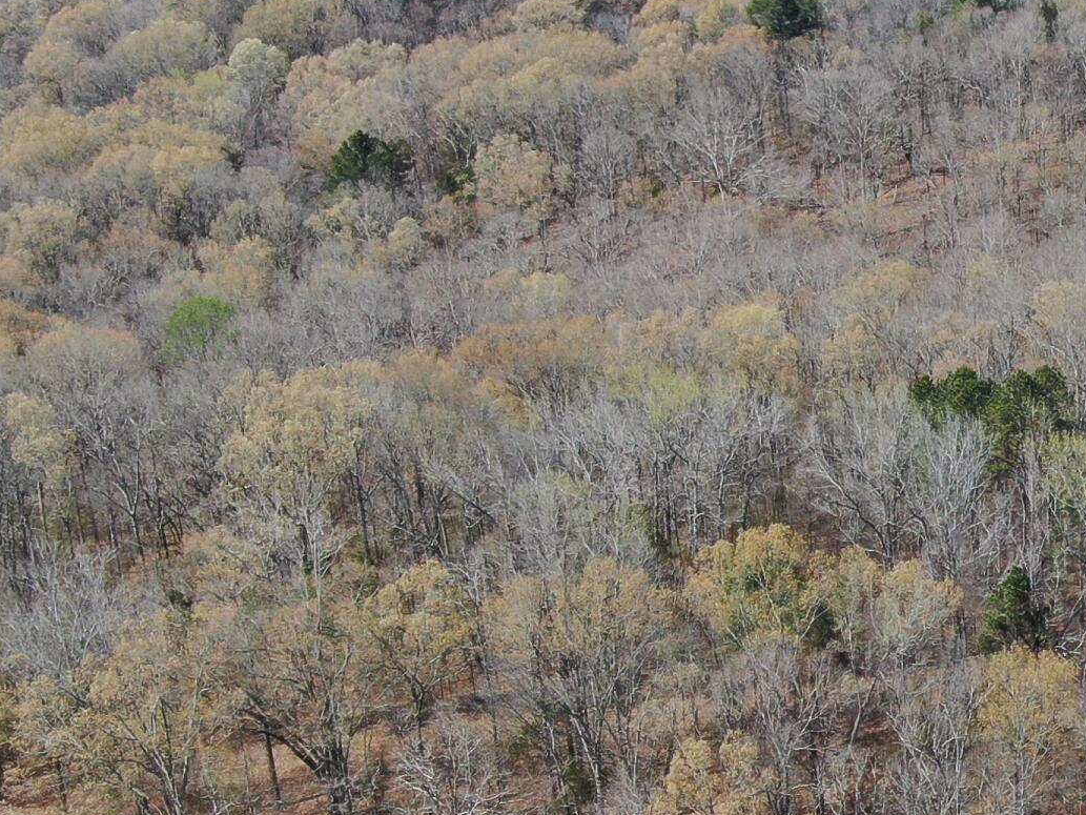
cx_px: 1222
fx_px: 2824
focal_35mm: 90
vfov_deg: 16.4
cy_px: 529
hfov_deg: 20.6
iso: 100
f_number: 3.1
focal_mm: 5.33
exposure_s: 1/640
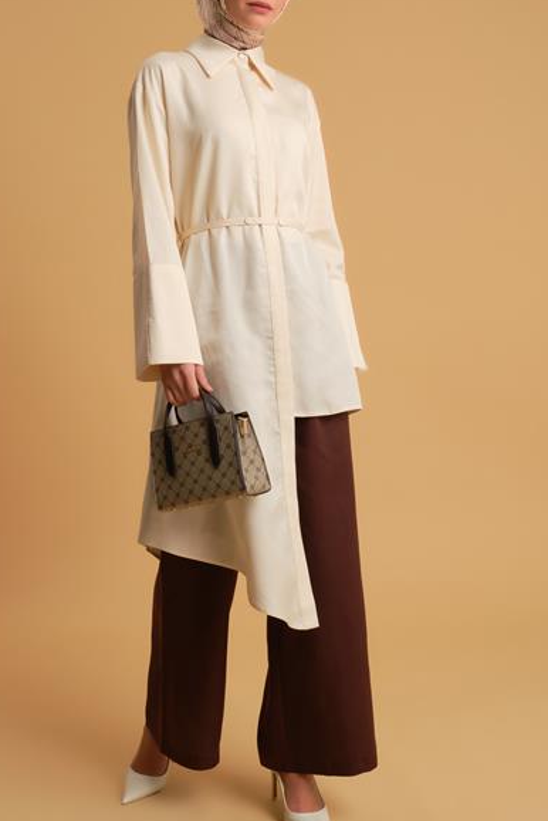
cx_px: 238
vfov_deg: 44.4
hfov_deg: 30.5
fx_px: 1003
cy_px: 370
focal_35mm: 44
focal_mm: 23.4
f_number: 10
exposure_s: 1/125
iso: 125
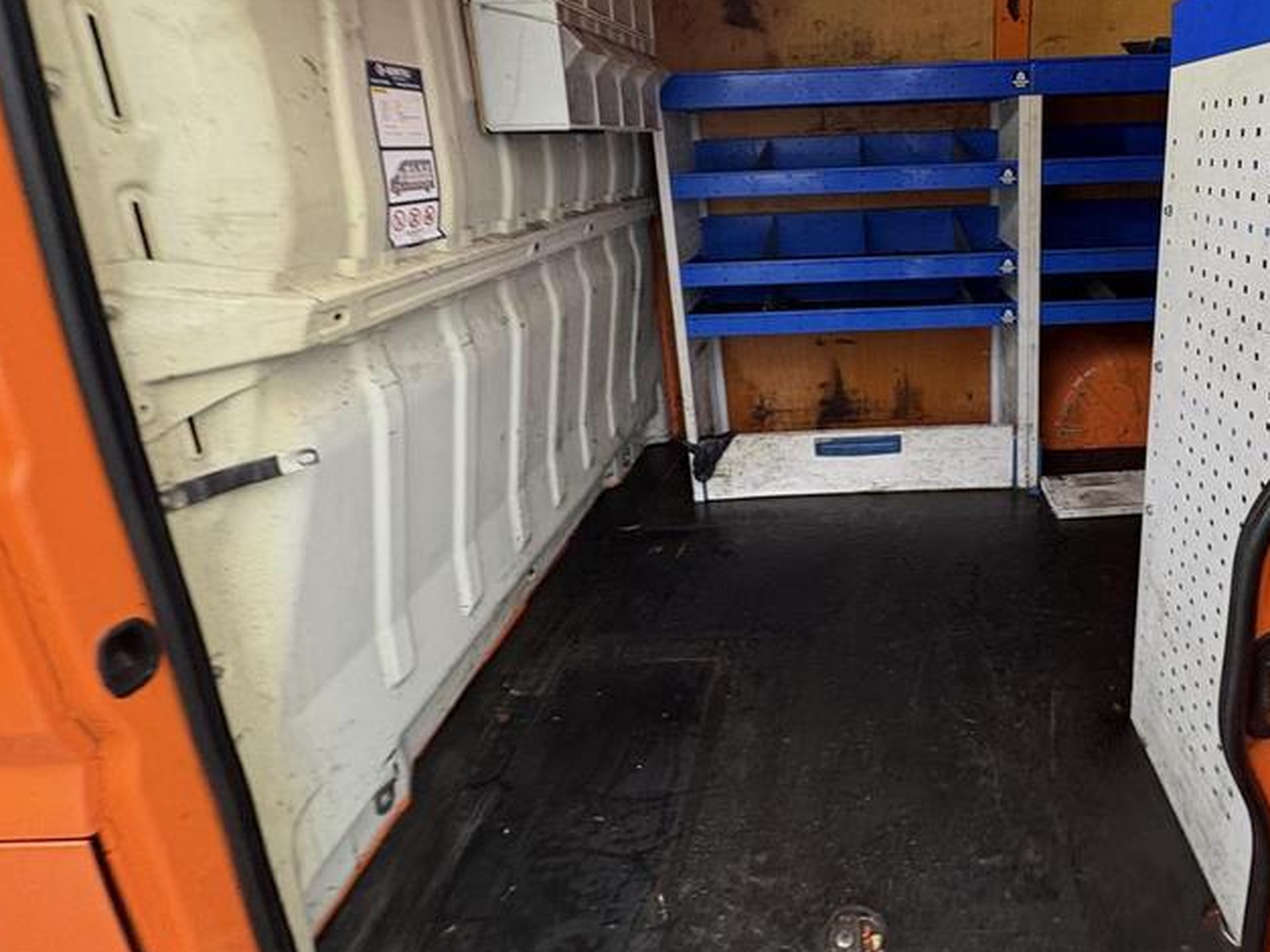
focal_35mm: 20
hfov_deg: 78.8
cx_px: 857
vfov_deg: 64.2
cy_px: 314
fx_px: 734
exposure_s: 1/60
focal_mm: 2.22
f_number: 2.2
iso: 320
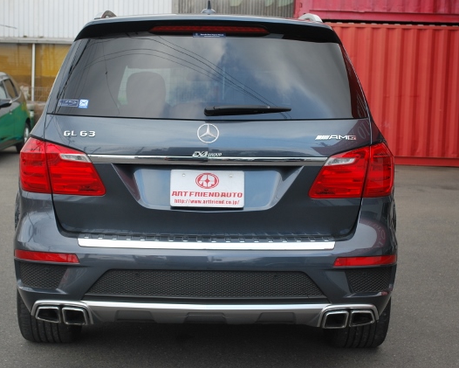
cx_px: 209
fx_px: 978
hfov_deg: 26.4
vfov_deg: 21.3
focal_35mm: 72
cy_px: 184
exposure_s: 1/125
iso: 125
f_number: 5.6
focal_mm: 42
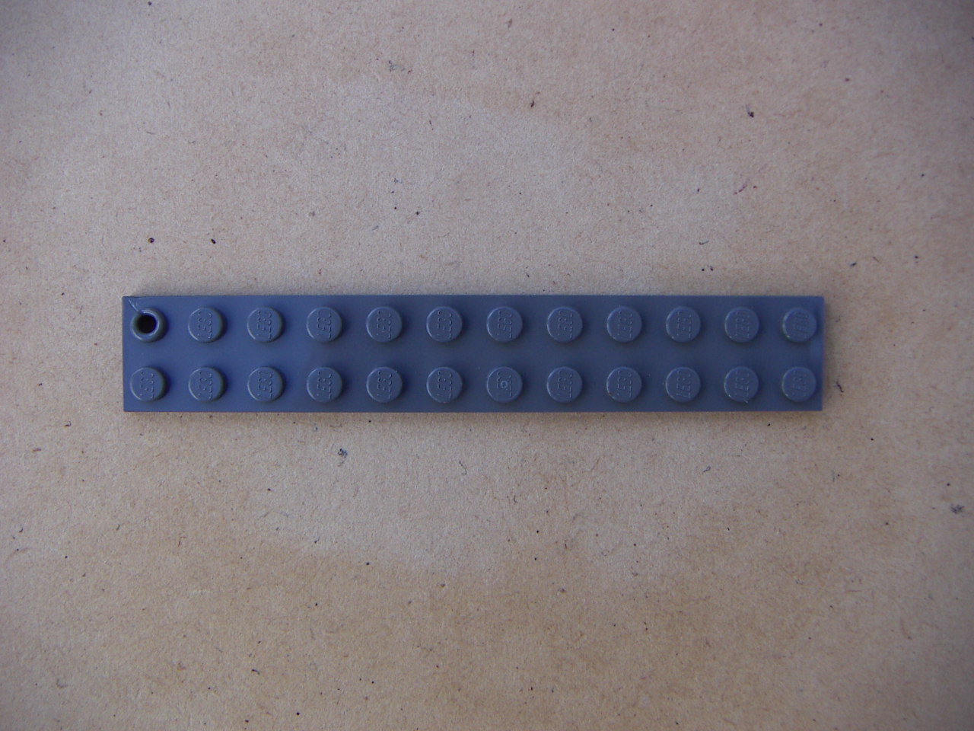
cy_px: 366
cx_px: 487
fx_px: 1013
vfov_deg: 39.7
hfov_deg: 51.4
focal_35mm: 36
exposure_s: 1/125
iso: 50
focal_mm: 4.7
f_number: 2.8
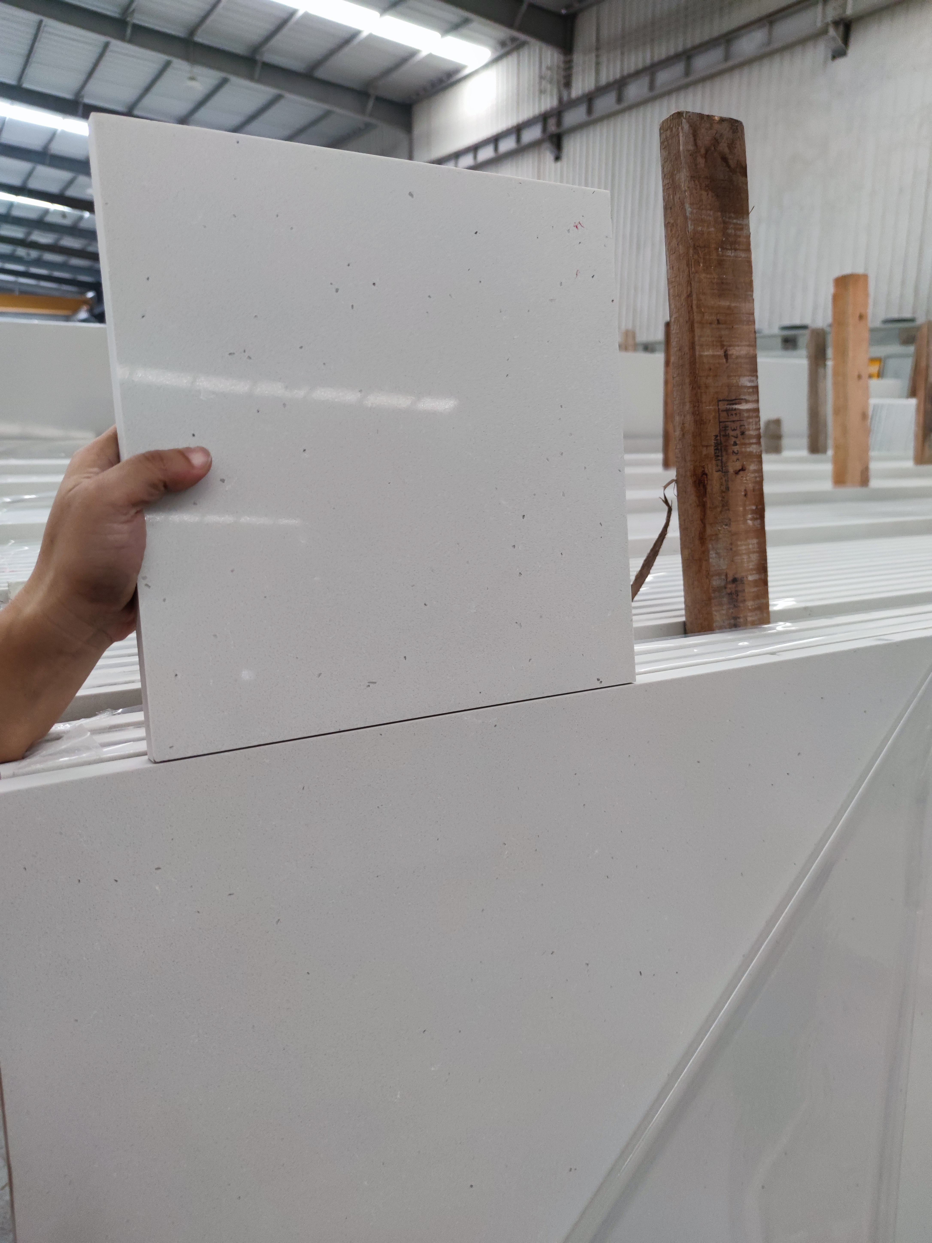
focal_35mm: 24
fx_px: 862
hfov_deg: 56.8
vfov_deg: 71.6
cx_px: 466
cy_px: 622
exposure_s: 1/92
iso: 397
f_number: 1.69
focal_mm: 6.72
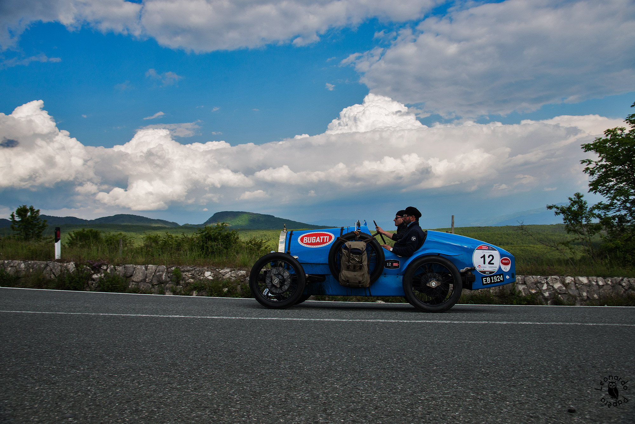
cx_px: 318
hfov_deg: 61.9
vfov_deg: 43.6
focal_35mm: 30
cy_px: 212
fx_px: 529
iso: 400
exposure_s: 1/1000
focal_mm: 30
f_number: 8
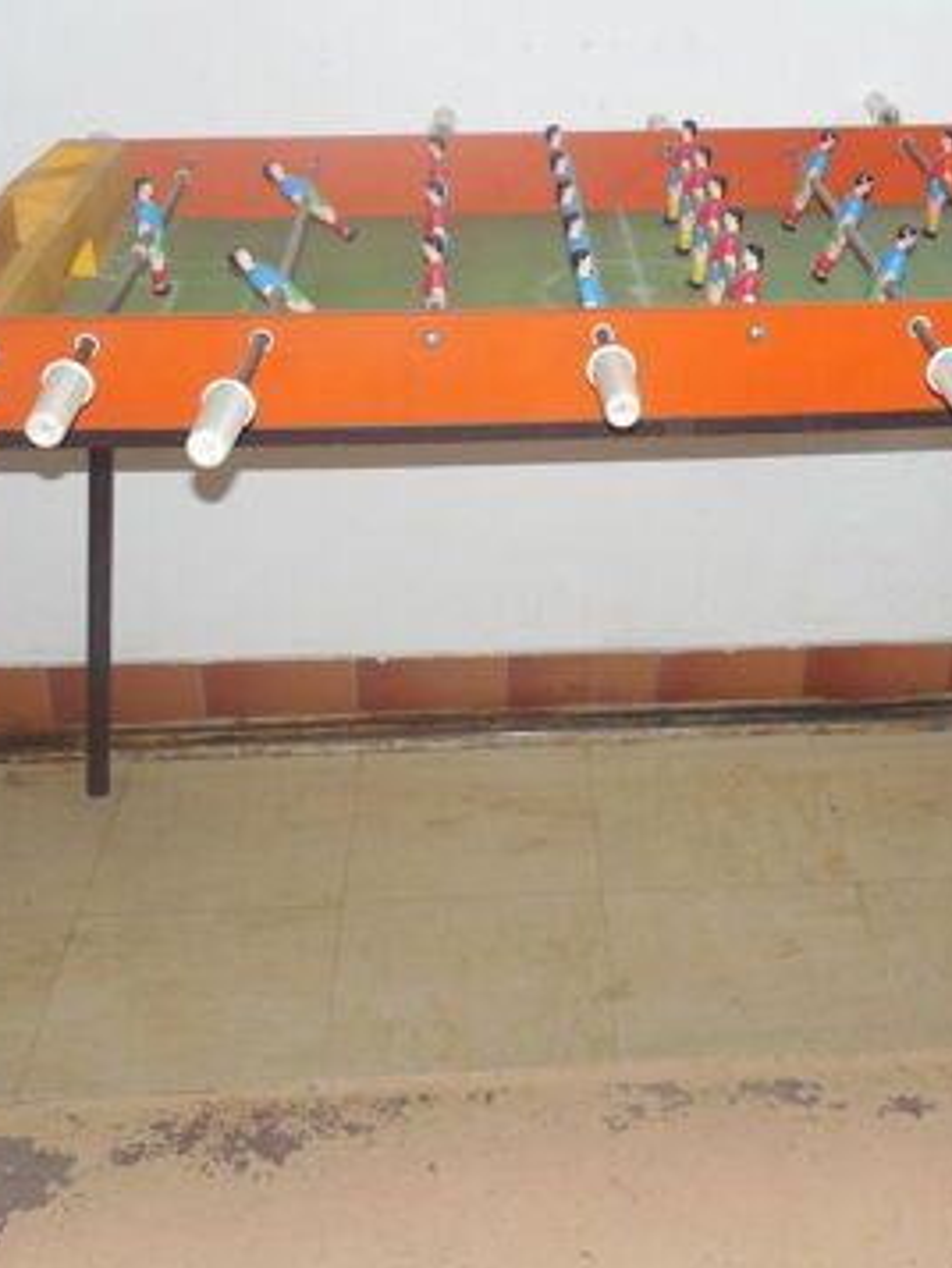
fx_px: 1722
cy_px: 636
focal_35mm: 47
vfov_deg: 40.4
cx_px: 632
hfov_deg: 30.7
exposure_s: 1/30
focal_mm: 6.3
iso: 220
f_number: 3.7
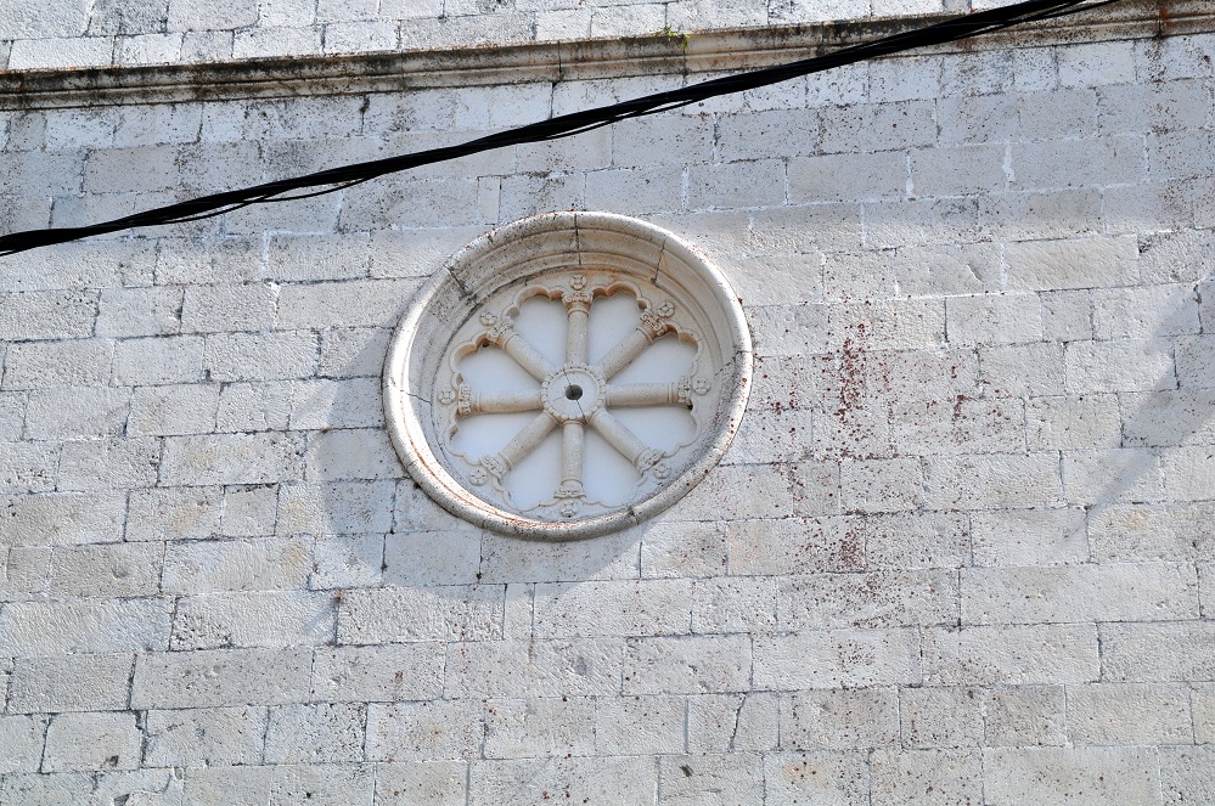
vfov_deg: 18.1
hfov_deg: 27.0
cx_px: 608
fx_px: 2528
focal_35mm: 75
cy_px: 403
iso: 320
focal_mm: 50
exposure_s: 1/1000
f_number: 9
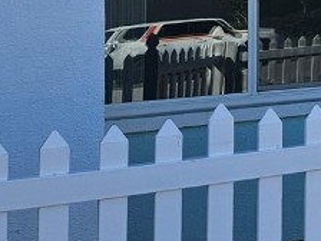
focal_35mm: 105
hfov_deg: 14.7
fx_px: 974
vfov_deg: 13.6
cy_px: -62
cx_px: 679
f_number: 1.8
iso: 40
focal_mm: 5.4
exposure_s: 1/1255
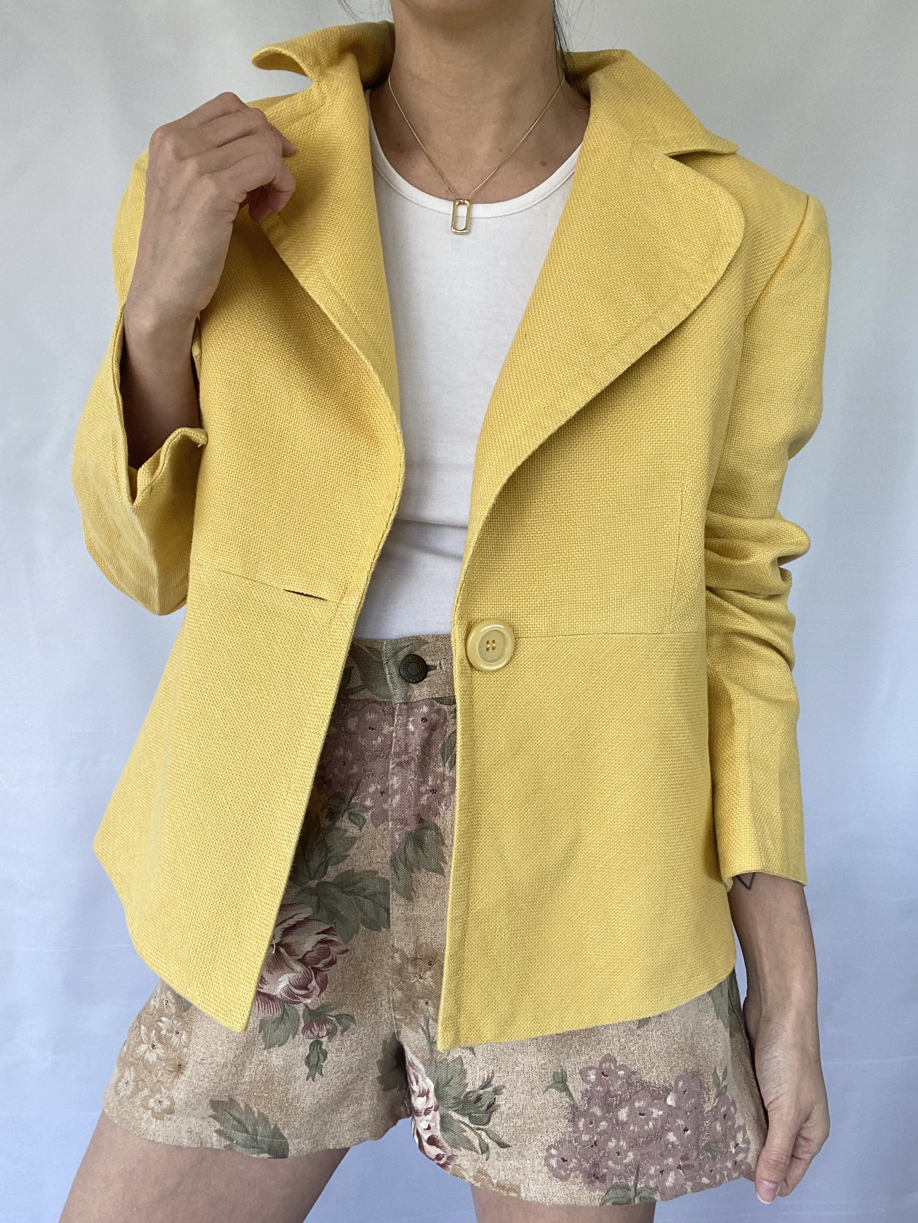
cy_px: 612
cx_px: 459
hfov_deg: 46.8
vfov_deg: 60.0
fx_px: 1061
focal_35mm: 30
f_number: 2.2
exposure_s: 1/122
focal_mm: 2.71
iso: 50
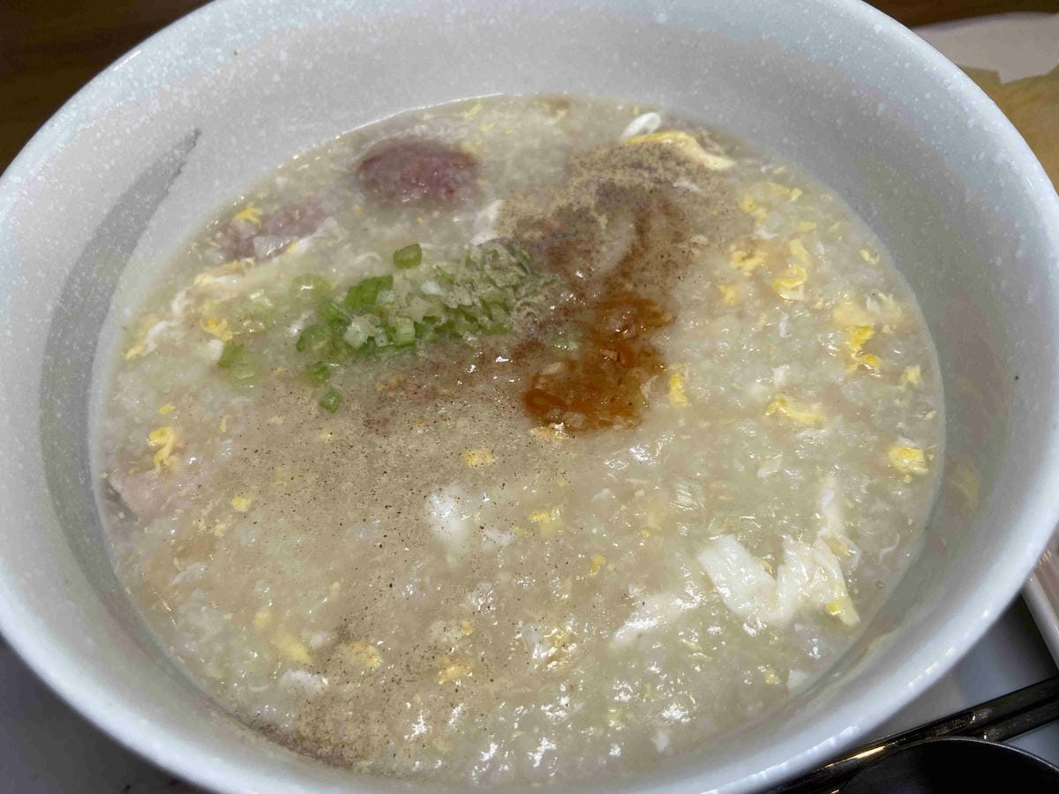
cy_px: 397
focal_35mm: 26
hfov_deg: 67.3
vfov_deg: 53.1
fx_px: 795
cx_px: 530
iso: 32
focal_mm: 4.25
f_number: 1.8
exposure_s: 1/565
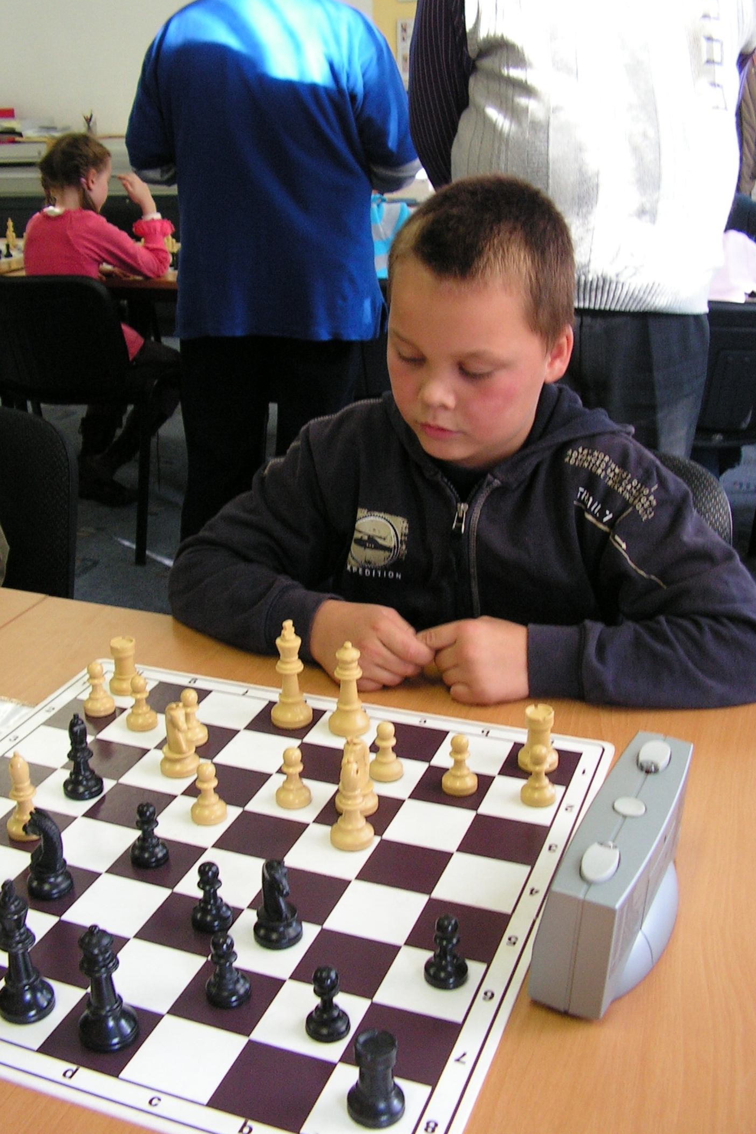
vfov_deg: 50.7
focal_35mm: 38
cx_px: 336
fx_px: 1197
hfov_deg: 35.0
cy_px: 560
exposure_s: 1/40
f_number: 3.2
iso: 160
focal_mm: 6
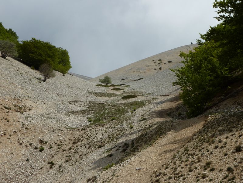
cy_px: 92
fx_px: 386
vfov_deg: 26.6
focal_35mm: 55
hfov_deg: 34.9
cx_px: 122
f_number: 5.6
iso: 80
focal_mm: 9.1
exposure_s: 1/1000
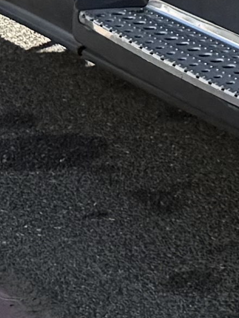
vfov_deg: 7.8
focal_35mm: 235
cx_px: 667
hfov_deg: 5.9
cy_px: -436
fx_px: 2161
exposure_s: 1/4167
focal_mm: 6.76
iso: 80
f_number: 1.78
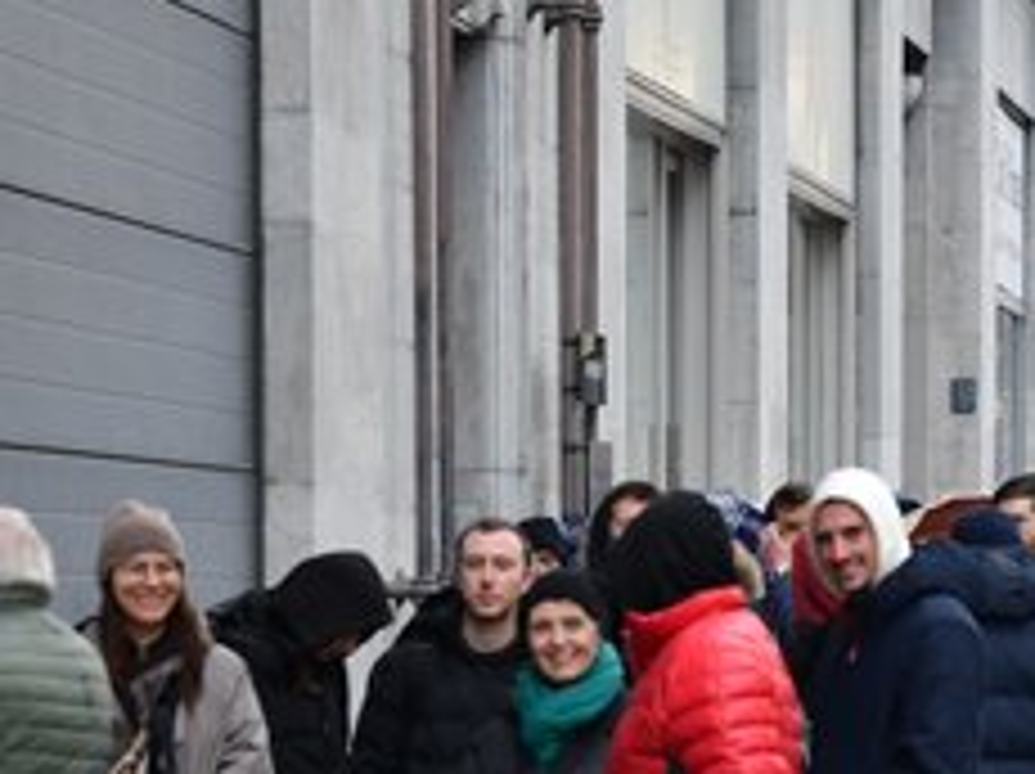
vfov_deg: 5.8
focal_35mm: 255
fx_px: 7616
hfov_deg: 7.8
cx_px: 693
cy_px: 704
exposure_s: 1/250
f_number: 6.3
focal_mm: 122
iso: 400
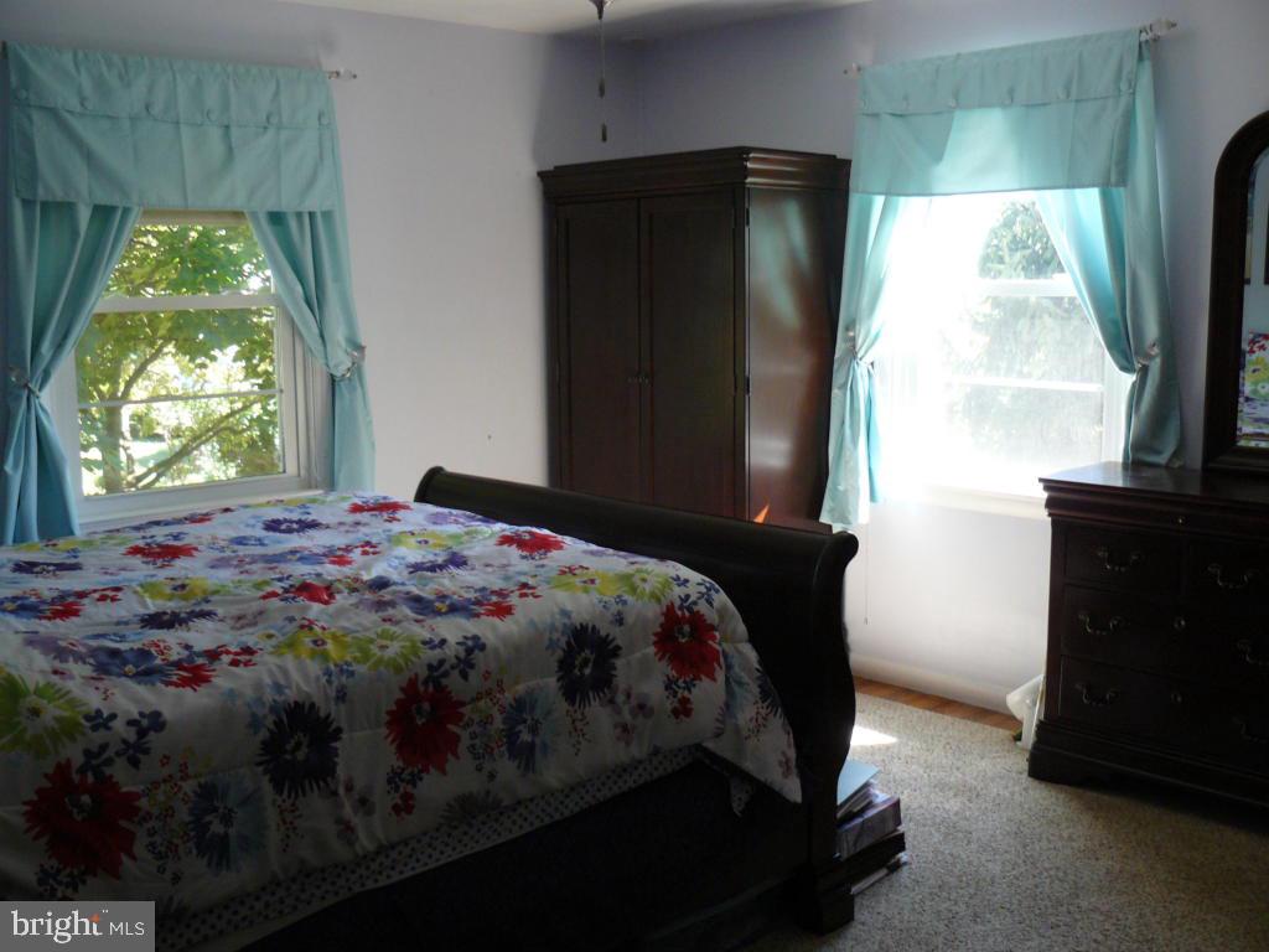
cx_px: 634
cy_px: 476
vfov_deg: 39.7
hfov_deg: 51.4
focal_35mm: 36
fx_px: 1320
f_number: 2.8
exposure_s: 1/30
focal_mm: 6
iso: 160
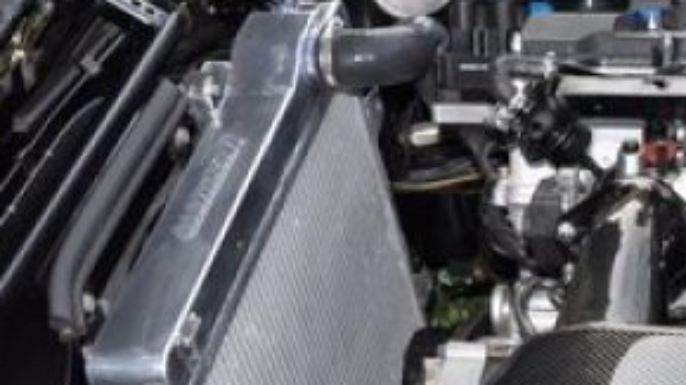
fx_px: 1419
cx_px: 804
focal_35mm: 78
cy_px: 311
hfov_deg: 24.8
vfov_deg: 15.4
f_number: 10
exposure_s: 1/200
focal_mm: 18
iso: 200
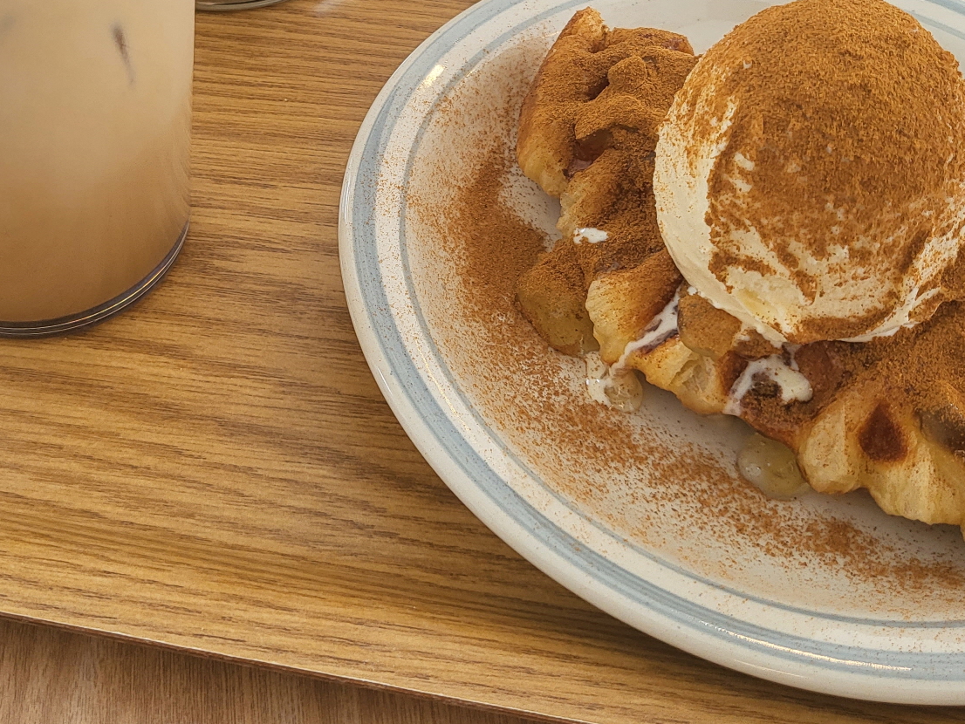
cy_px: 126
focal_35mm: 47
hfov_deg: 40.2
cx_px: 380
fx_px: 1311
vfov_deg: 30.0
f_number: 1.8
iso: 50
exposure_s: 1/120
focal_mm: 4.25
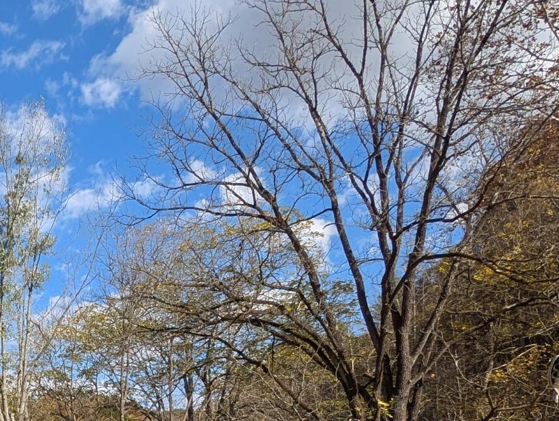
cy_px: 473
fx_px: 663
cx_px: -15
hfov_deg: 39.6
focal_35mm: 41
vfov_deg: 31.0
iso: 38
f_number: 1.95
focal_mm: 2.23
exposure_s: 1/1733
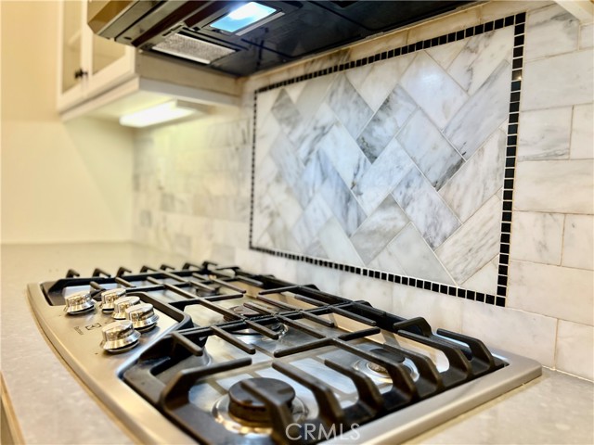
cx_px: 297
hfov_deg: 67.3
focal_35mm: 26
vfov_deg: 53.1
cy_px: 222
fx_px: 446
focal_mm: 5.7
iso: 80
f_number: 1.5
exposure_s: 1/120
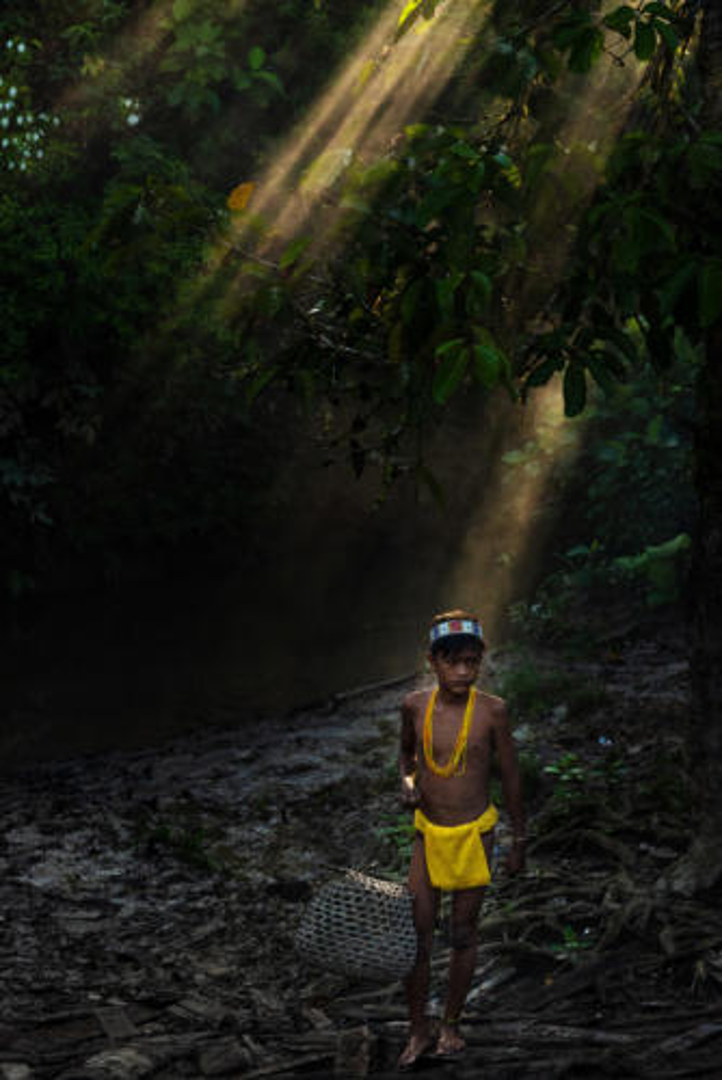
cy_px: 540
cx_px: 361
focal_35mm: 95
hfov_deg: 14.4
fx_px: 2854
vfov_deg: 21.4
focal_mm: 95
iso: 1600
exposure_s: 1/1600
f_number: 8
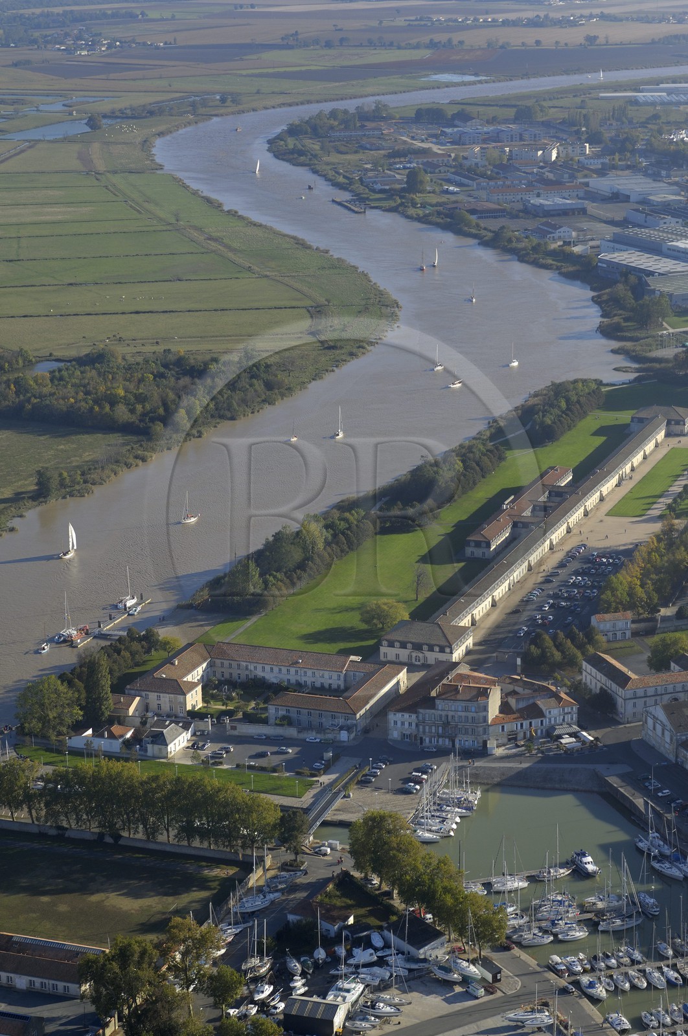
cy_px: 518
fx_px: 2070
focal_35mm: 72
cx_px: 344
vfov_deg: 28.1
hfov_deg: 18.9
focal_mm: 48
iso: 100
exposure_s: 1/350
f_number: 5
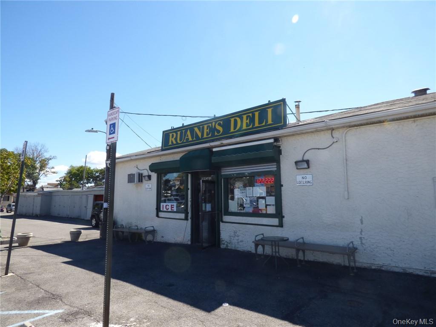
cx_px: 218
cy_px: 164
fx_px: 252
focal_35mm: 20
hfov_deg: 81.7
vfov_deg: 66.0
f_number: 5
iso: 100
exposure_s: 1/320
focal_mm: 3.58
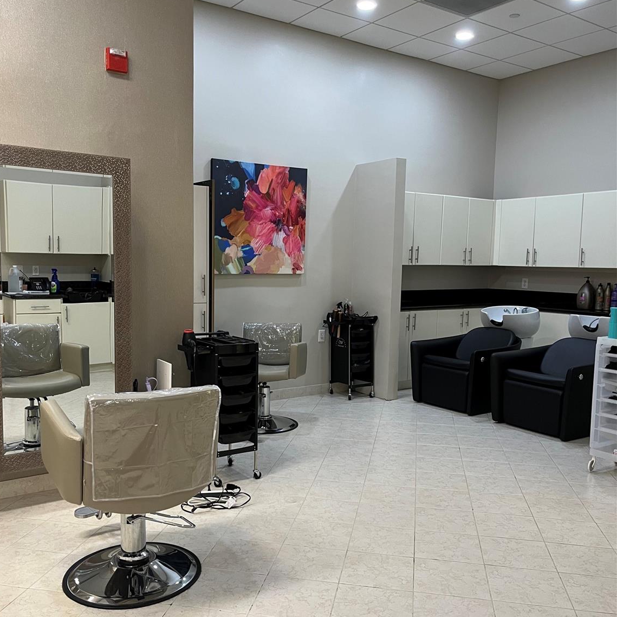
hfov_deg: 52.5
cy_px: 322
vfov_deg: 52.5
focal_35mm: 31
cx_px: 306
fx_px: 625
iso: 100
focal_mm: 5.1
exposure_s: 1/60
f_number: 1.6
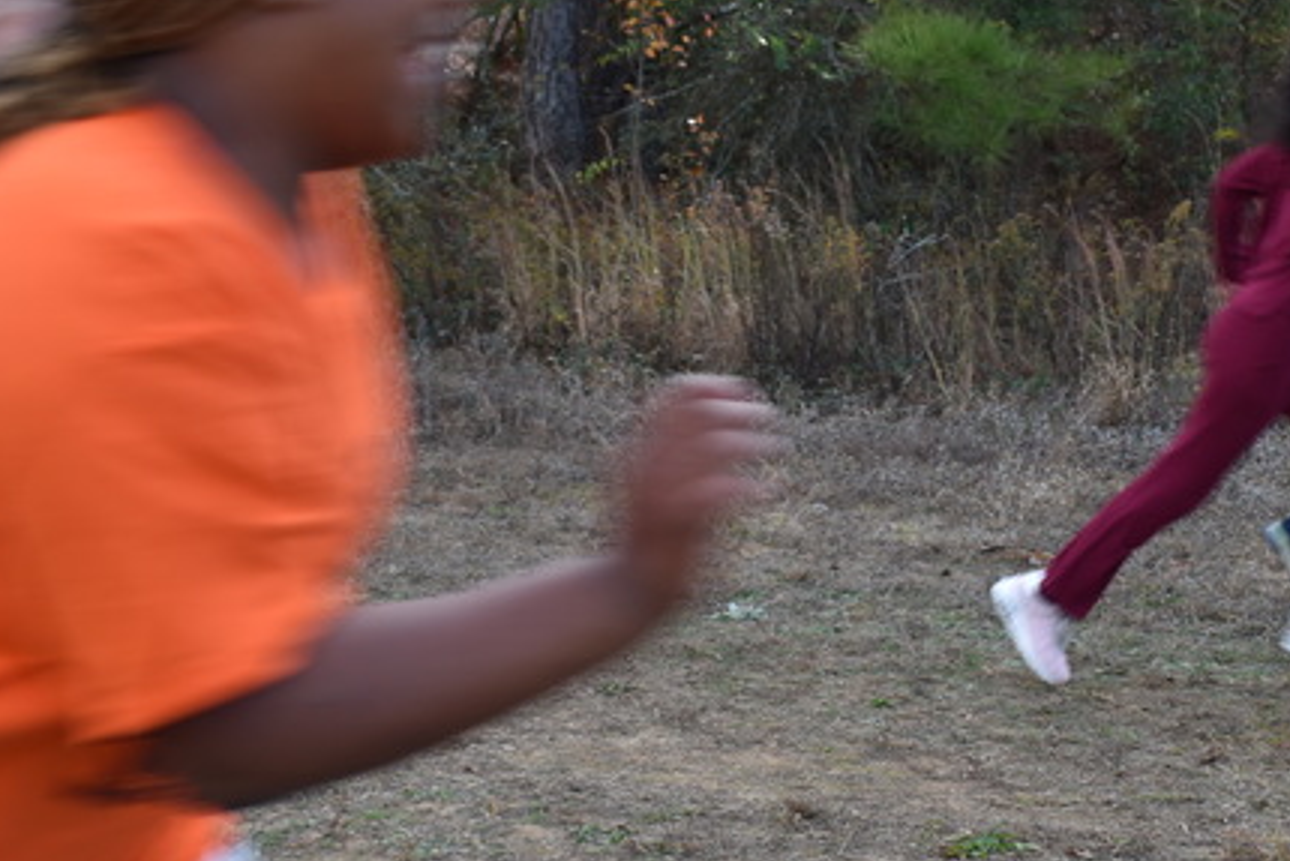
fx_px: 2901
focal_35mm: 81
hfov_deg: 24.7
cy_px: 708
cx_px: 1017
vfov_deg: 16.7
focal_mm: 29
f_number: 7.1
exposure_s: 1/100
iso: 100
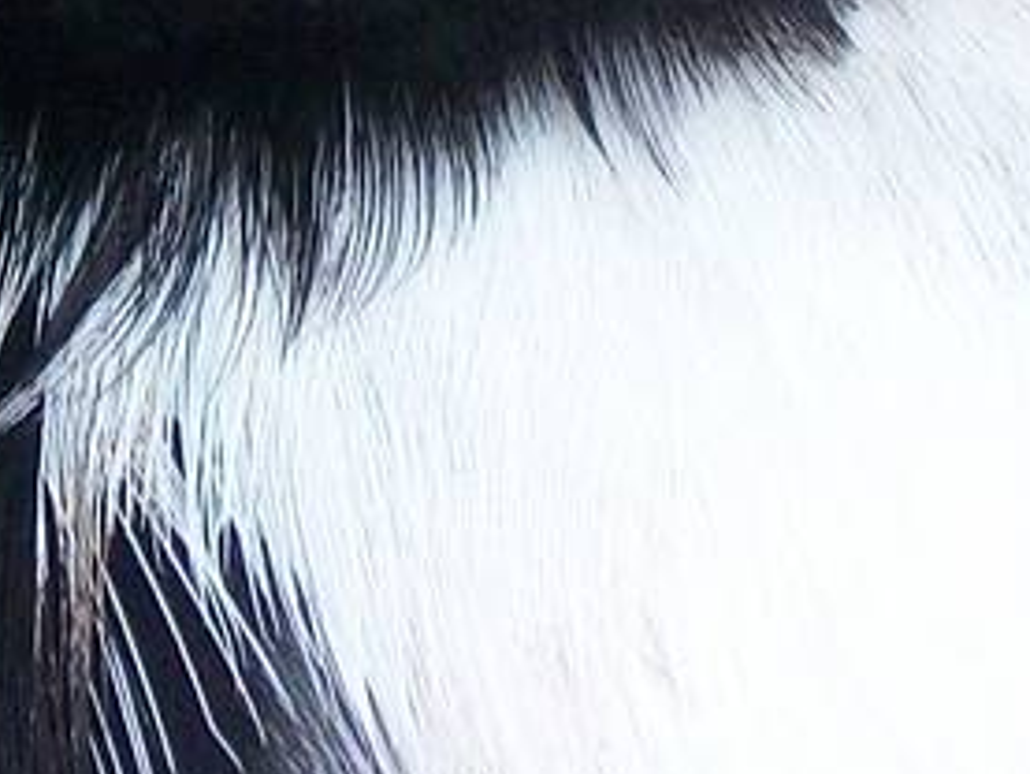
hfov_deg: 4.5
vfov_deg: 3.3
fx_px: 13217
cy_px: -841
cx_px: 123
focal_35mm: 444
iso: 136
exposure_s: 1/125
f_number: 4.6
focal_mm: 13.7
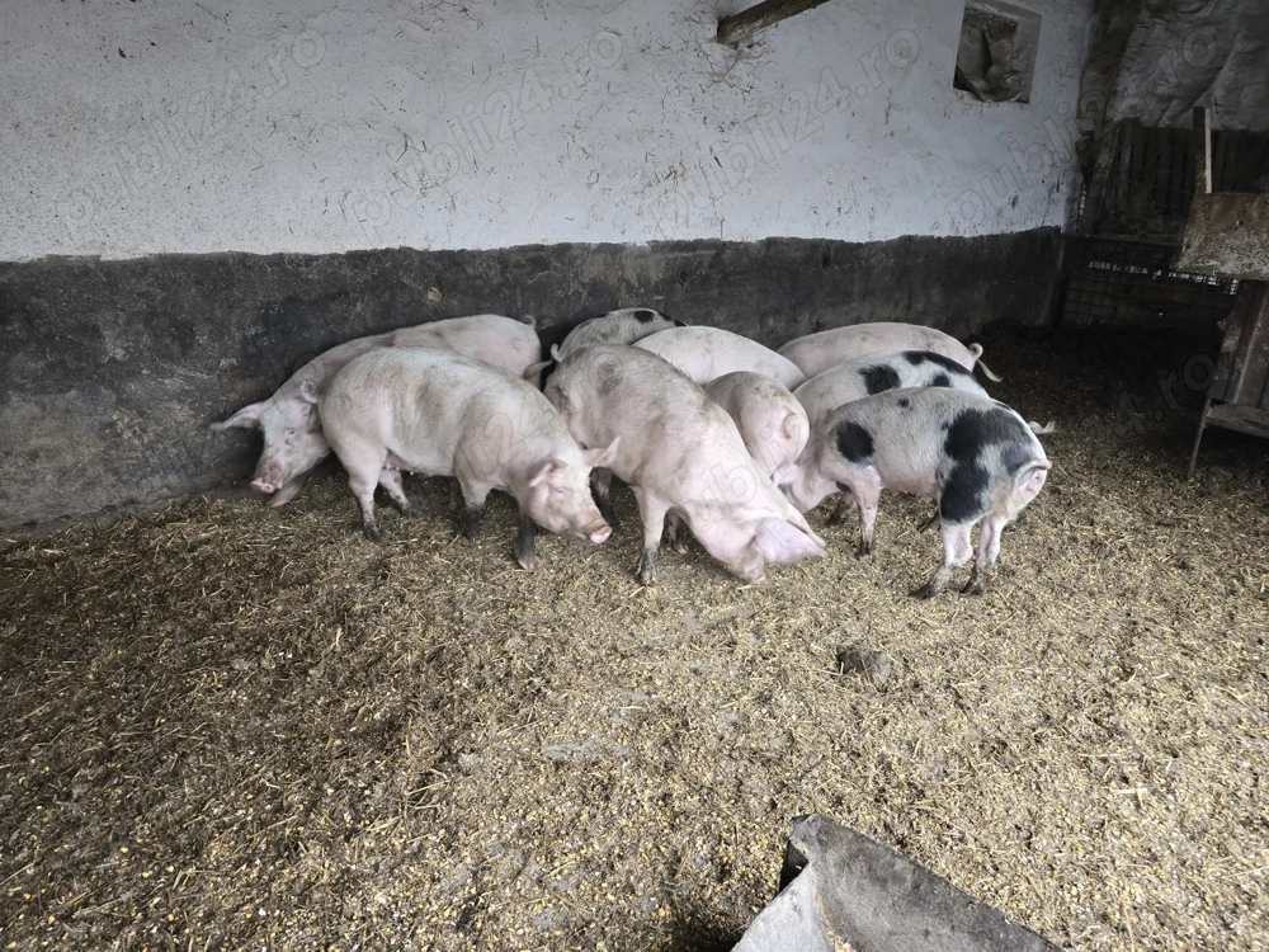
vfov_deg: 58.9
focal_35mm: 23
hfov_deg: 73.9
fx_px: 843
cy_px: 476
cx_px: 634
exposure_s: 1/100
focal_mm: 6.3
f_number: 1.7
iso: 400
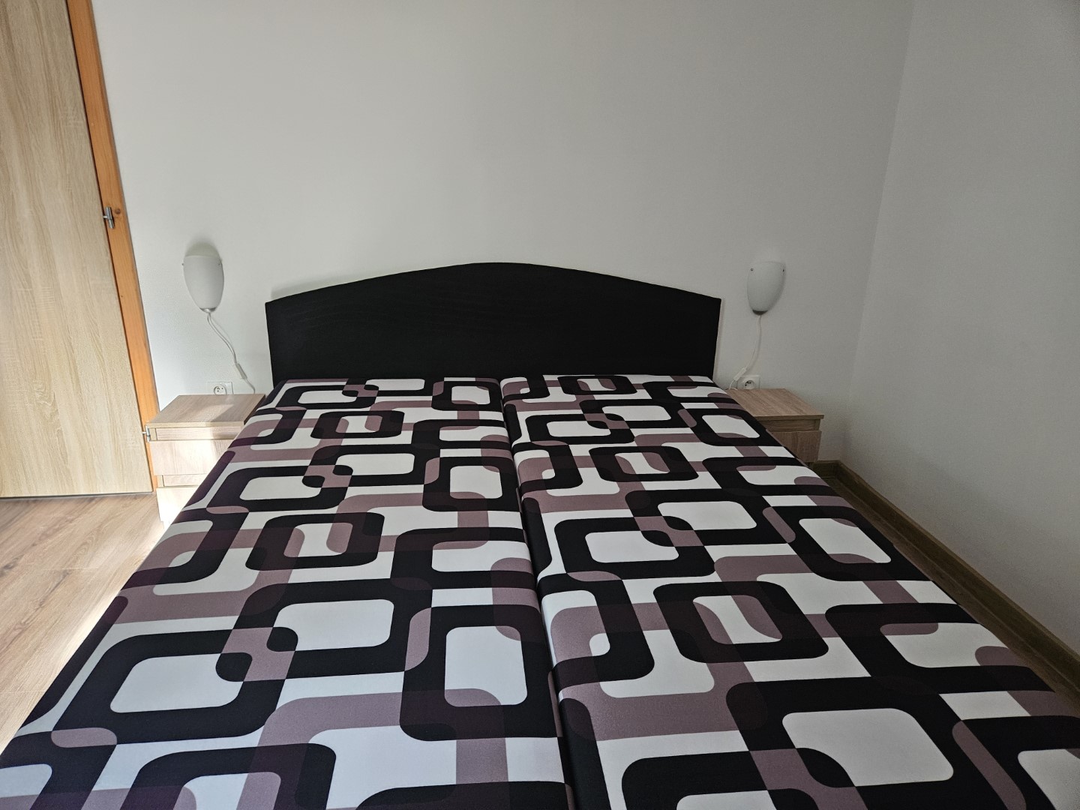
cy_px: 405
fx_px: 718
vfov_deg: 58.9
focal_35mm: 23
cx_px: 540
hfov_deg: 73.9
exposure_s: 1/50
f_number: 1.8
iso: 640
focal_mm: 5.4
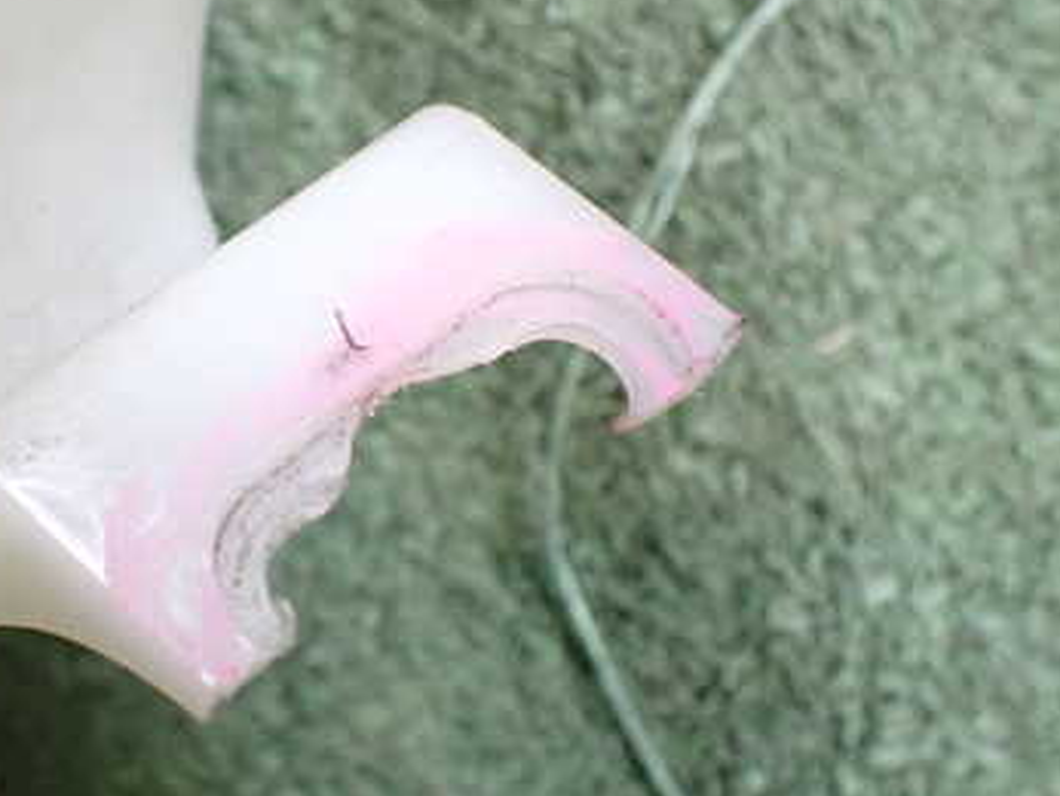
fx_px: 1593
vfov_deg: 28.1
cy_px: 370
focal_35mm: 52
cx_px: 239
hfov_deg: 35.8
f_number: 2.3
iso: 800
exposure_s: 1/125
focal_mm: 5.4
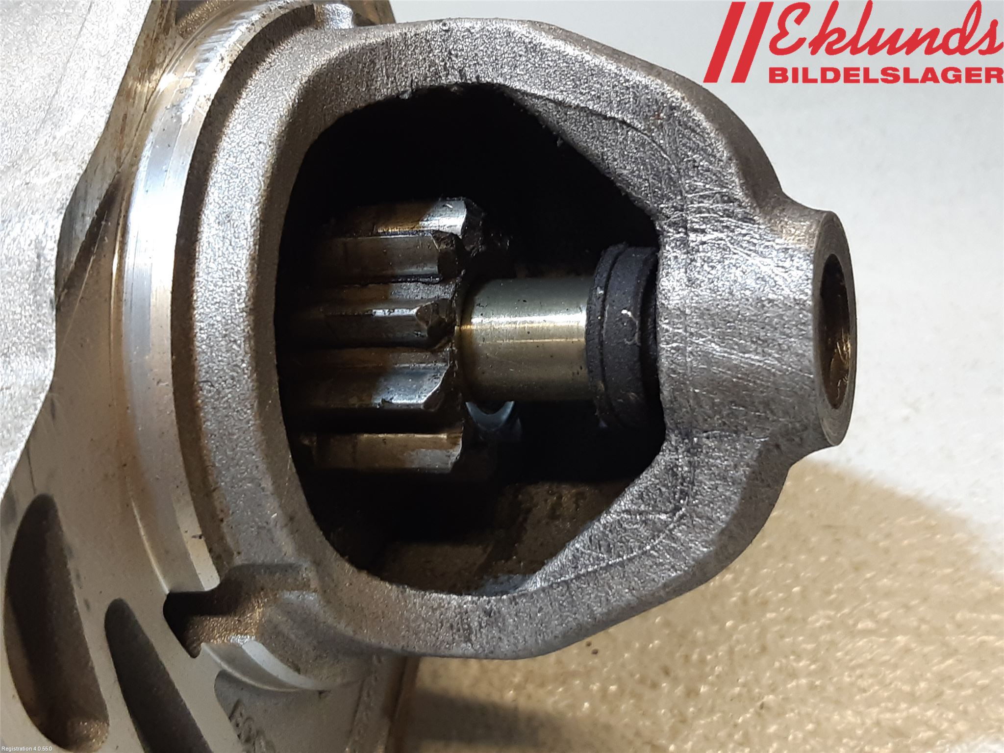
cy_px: 376
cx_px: 502
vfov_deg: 53.1
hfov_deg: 67.3
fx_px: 754
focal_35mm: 26
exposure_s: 1/50
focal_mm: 3.93
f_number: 1.7
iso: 100
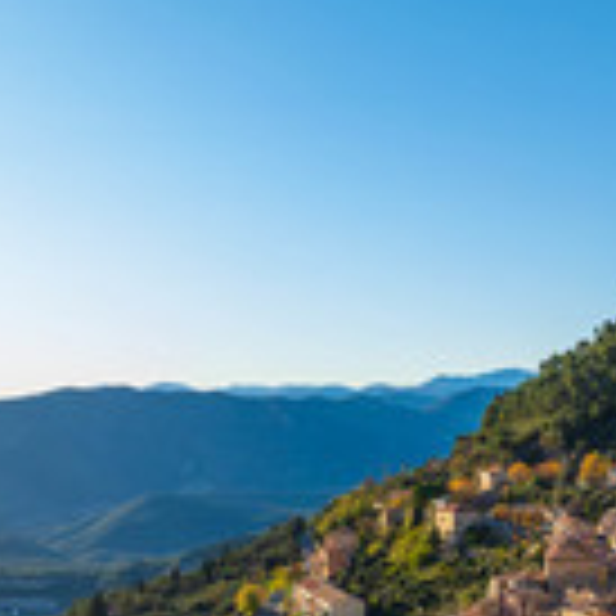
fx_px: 1168
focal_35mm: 58
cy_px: 400
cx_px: 733
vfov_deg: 29.4
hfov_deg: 26.4
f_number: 9
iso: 100
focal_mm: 12.3
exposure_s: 1/100
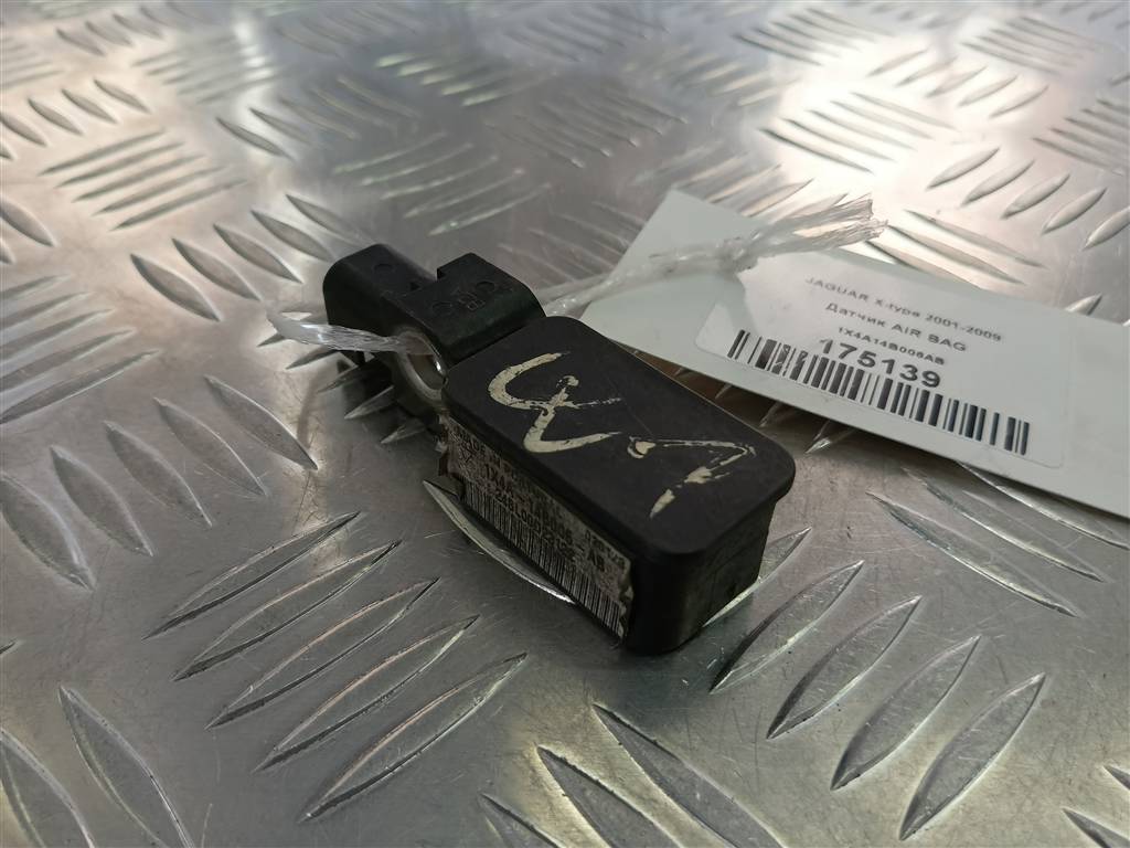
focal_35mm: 27
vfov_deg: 51.4
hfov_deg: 65.3
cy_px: 424
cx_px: 565
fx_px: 881
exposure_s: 1/100
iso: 76
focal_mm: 4.11
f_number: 1.6
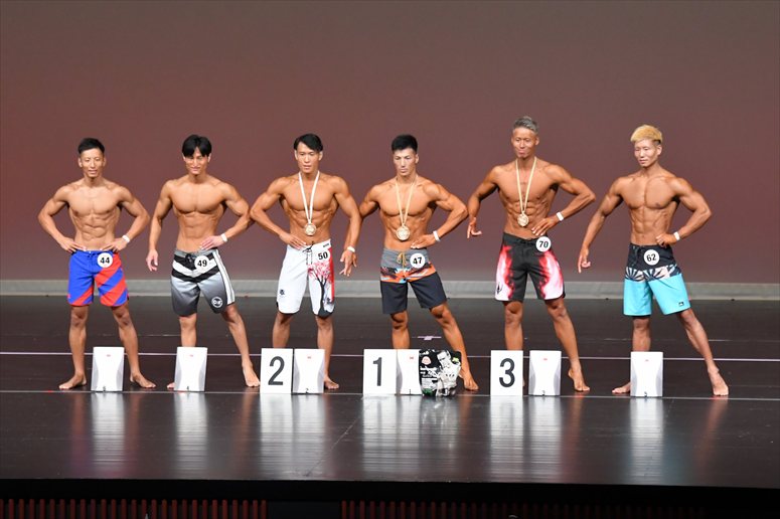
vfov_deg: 7.3
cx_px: 390
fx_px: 4050
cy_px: 260
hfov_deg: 11.0
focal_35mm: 187
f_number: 5.6
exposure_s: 1/400
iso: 4000
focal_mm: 125
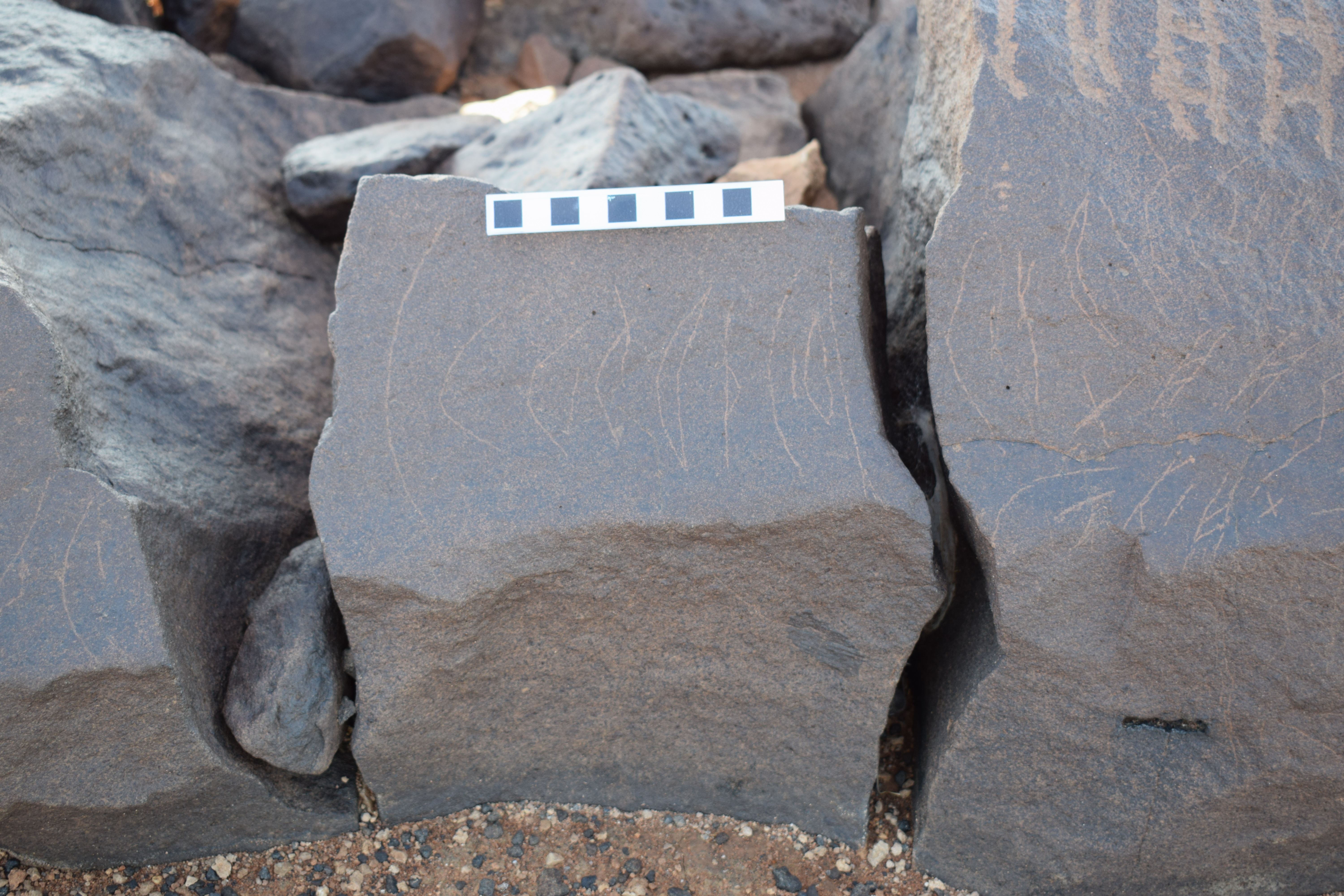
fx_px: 1904
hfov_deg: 38.9
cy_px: 448
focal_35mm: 51
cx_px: 672
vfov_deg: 26.5
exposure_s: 1/125
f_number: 5.6
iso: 400
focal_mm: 34
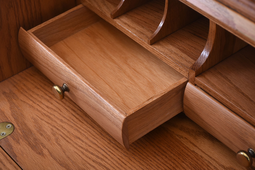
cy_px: 85
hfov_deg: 22.6
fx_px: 638
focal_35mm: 90
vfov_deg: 15.2
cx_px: 128
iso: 200
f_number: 7.1
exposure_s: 1/200
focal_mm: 60
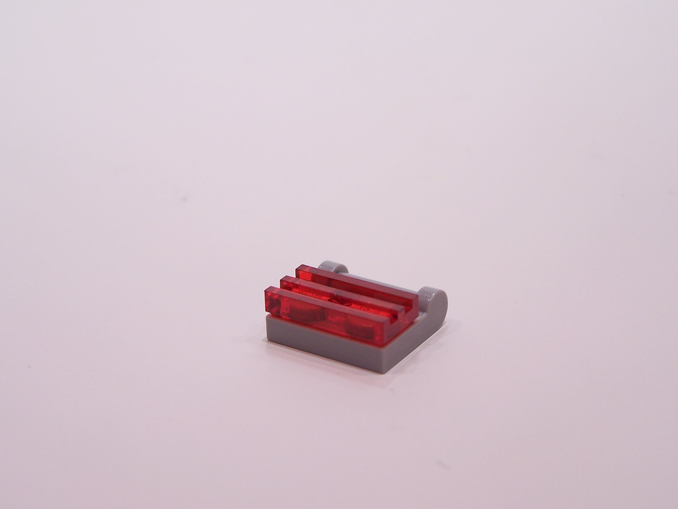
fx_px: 1841
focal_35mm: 94
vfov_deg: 15.7
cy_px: 254
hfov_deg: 20.9
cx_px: 339
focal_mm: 15.6
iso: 80
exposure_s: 1/6
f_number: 3.2
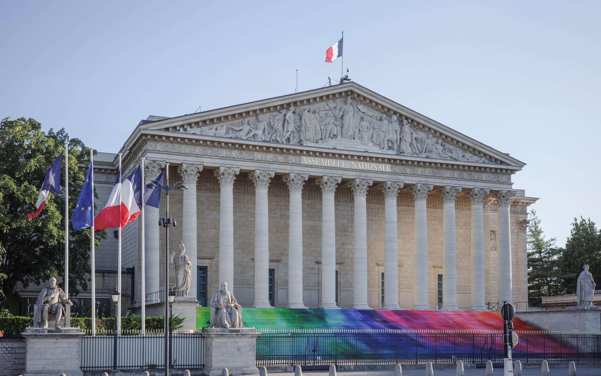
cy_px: 183
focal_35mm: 41
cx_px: 301
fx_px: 672
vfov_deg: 31.2
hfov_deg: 48.2
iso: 200
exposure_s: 1/400
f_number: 5.6
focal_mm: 26
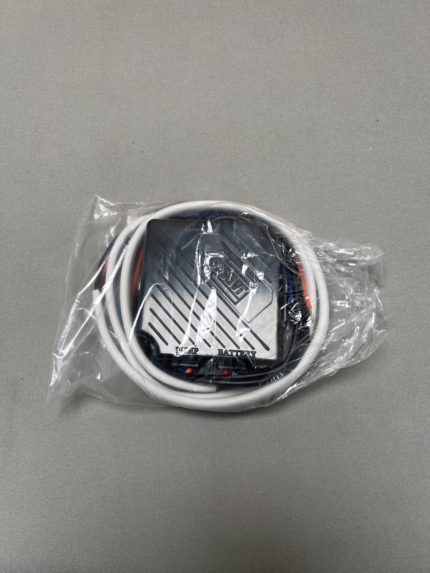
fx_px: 431
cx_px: 215
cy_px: 286
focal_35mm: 26
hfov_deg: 53.1
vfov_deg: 67.3
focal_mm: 5.1
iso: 32
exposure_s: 1/100
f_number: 1.6
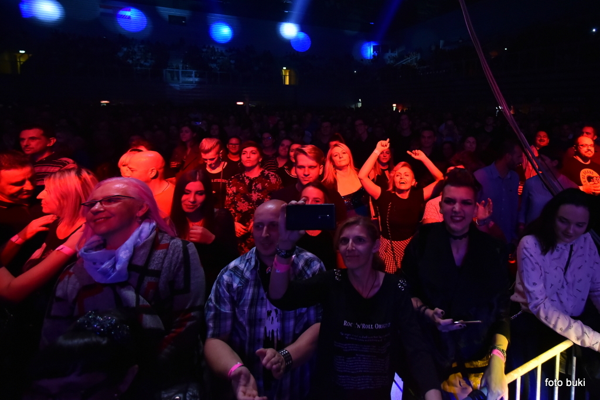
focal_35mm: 15
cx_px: 300
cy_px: 200
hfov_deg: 100.4
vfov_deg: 77.4
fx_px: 250
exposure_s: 1/250
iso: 3200
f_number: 6.3
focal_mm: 15
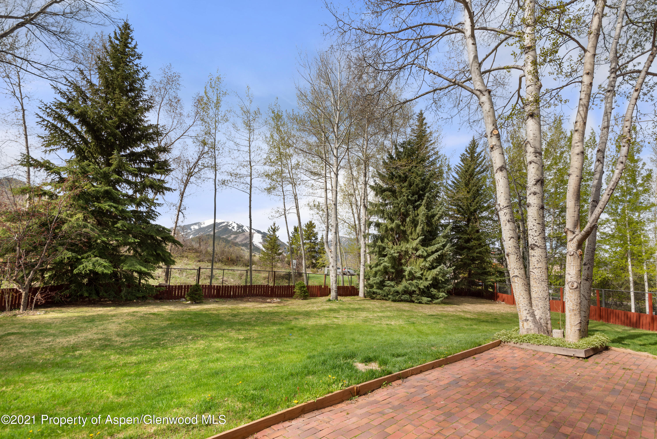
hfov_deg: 93.3
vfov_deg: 70.5
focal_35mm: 17
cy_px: 220
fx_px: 310
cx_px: 328
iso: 100
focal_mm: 17
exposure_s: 1/60
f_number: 7.1
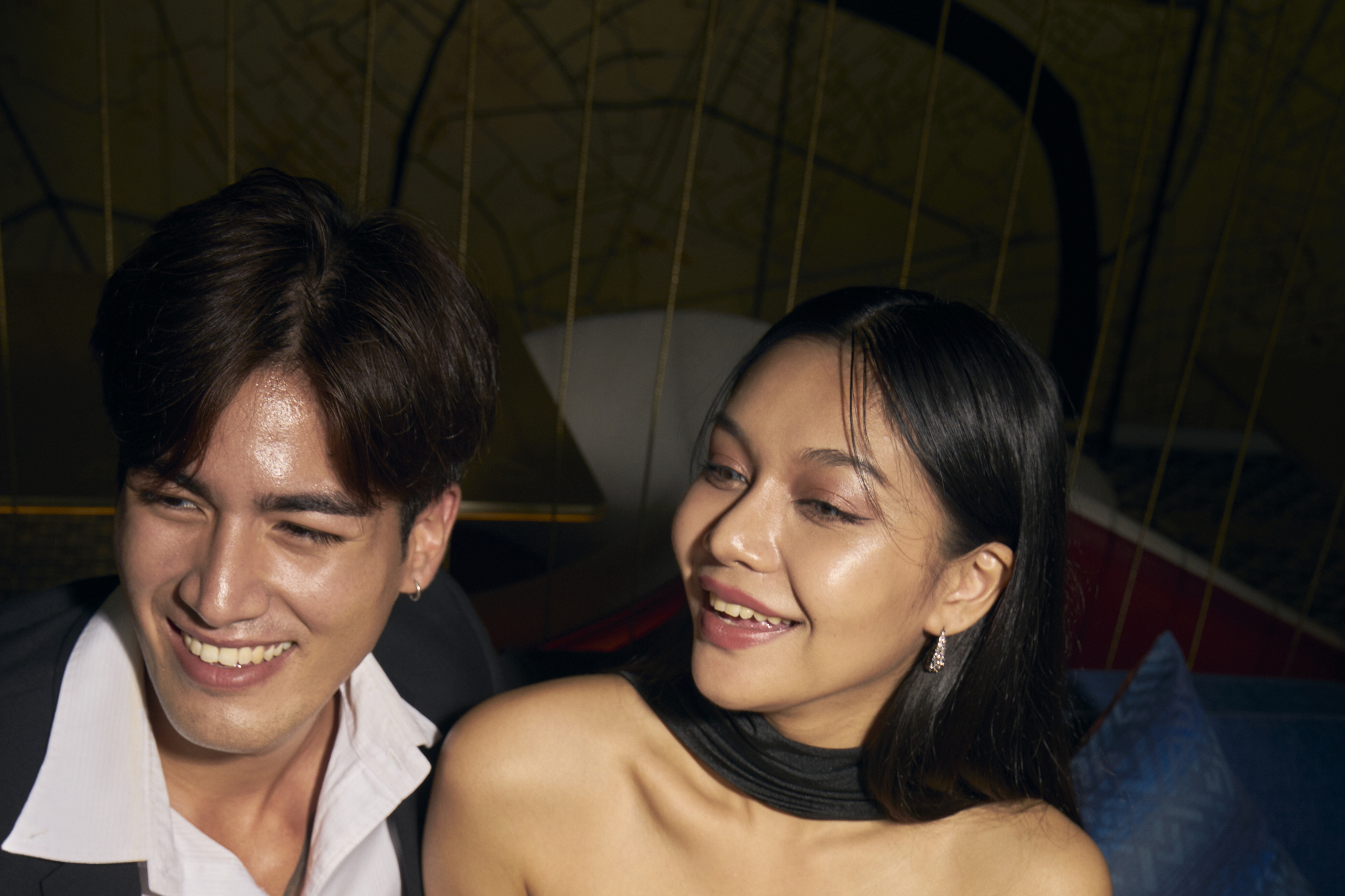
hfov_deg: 35.6
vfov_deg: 22.6
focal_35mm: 56
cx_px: 665
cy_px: 1022
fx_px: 2092
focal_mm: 33
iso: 200
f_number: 5.6
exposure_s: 1/200
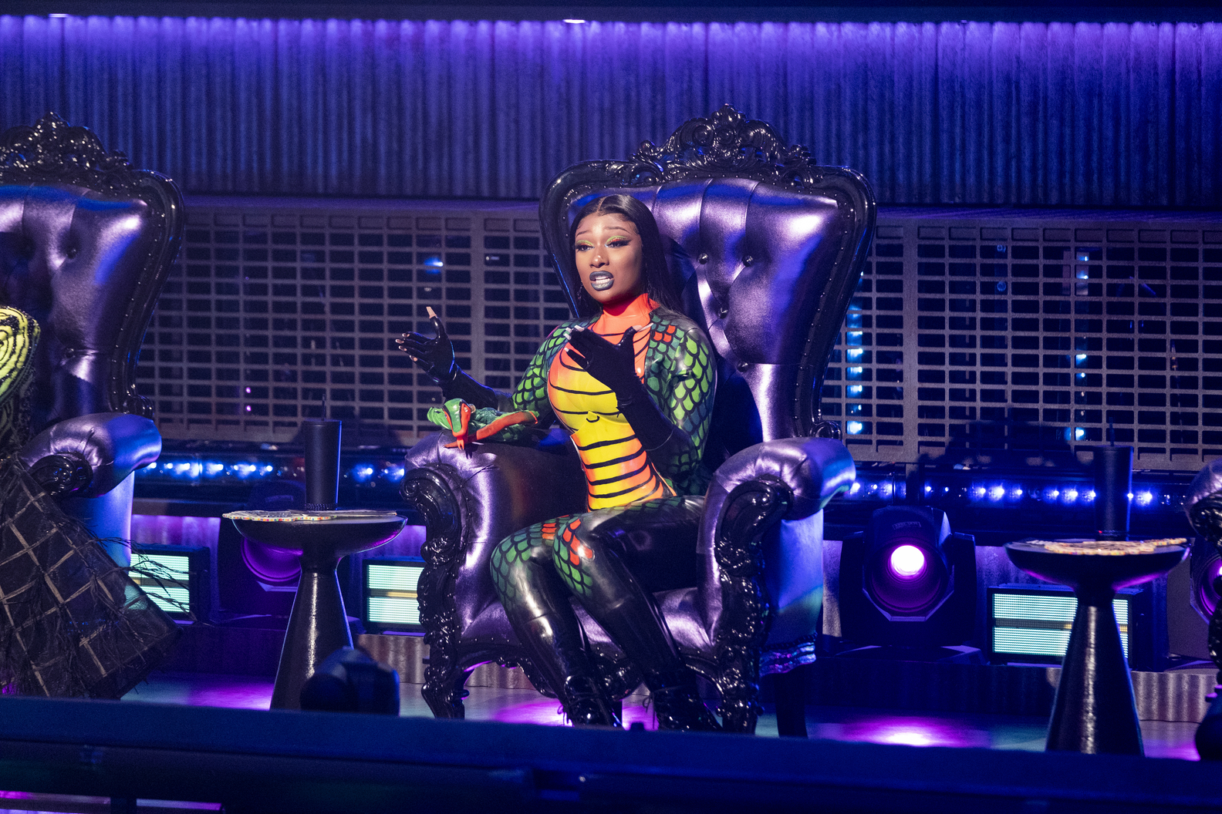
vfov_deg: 6.5
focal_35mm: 210
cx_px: 611
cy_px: 407
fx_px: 7128
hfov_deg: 9.8
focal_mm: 140
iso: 4000
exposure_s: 1/320
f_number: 2.8
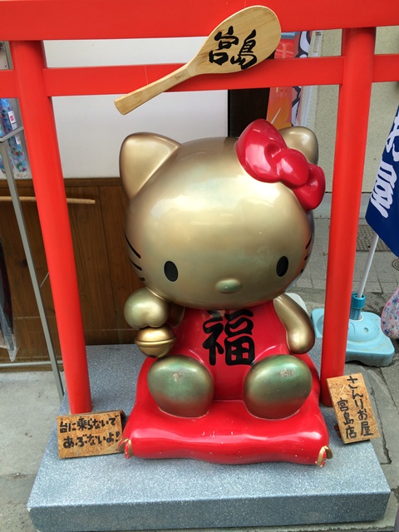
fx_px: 446
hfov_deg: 48.2
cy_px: 266
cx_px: 200
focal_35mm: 29
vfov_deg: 61.7
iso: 32
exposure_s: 1/120
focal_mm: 4.15
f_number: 2.2
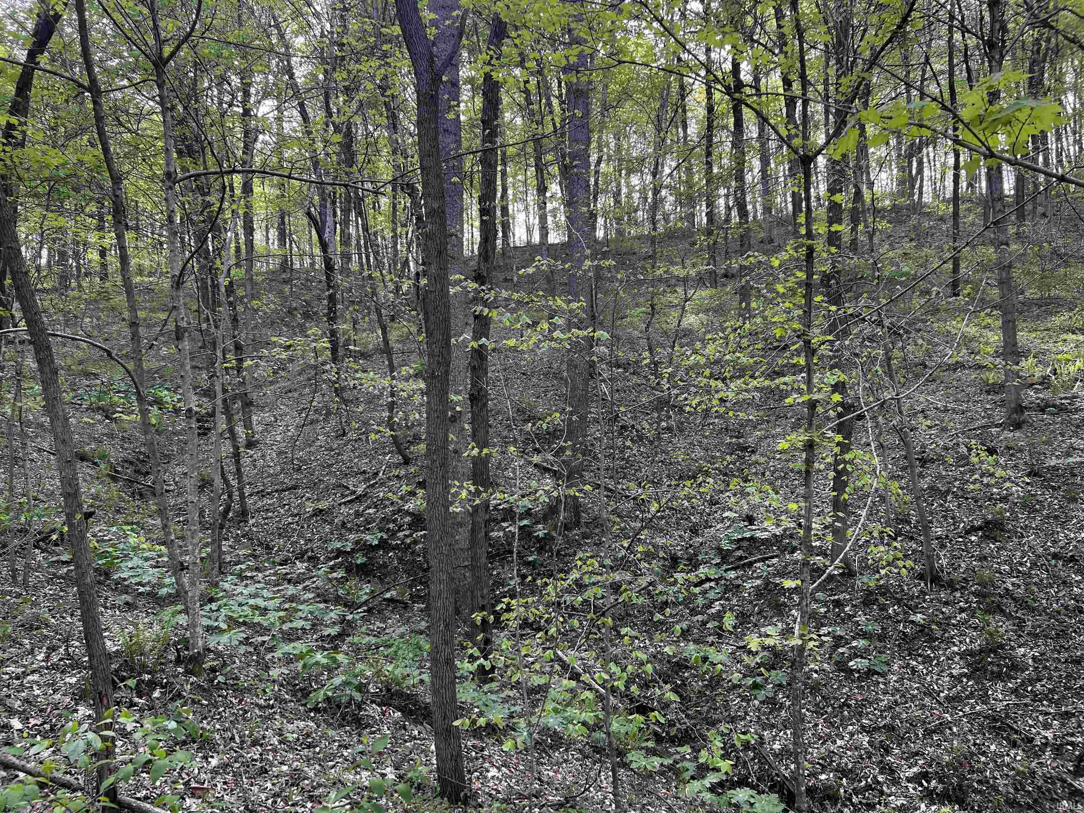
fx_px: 814
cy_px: 406
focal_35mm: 26
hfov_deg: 67.3
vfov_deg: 53.1
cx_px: 542
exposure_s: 1/171
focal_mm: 5.7
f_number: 1.5
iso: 50
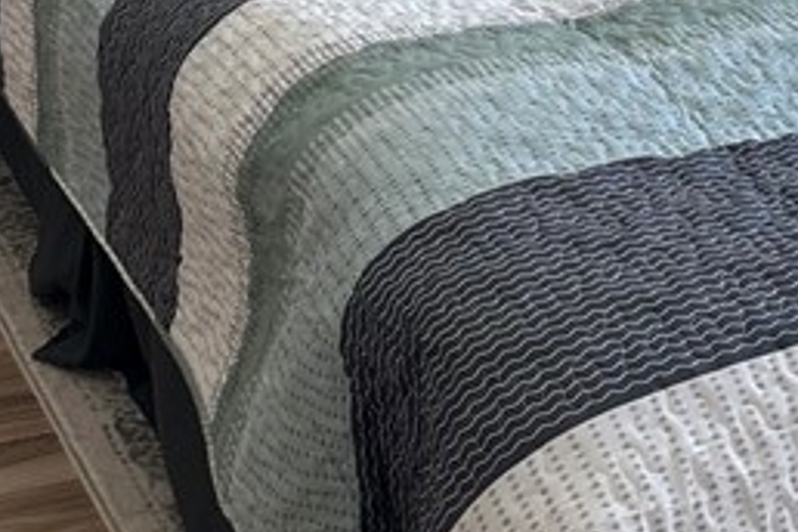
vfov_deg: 13.1
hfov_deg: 20.6
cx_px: 507
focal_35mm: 99
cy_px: -251
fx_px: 2194
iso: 64
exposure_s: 1/200
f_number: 1.78
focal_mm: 6.86
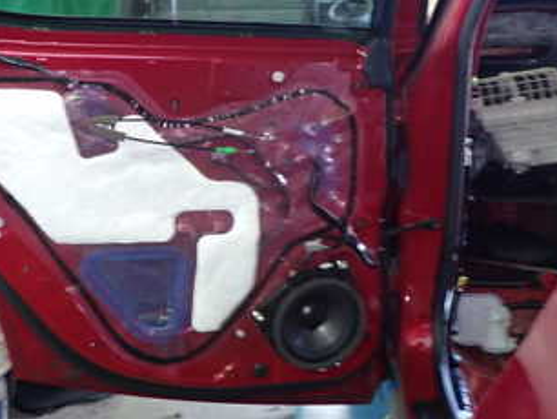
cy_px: 58
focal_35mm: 49
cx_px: 160
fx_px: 789
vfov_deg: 28.8
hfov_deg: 38.2
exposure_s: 1/30
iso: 320
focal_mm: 4.5
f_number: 2
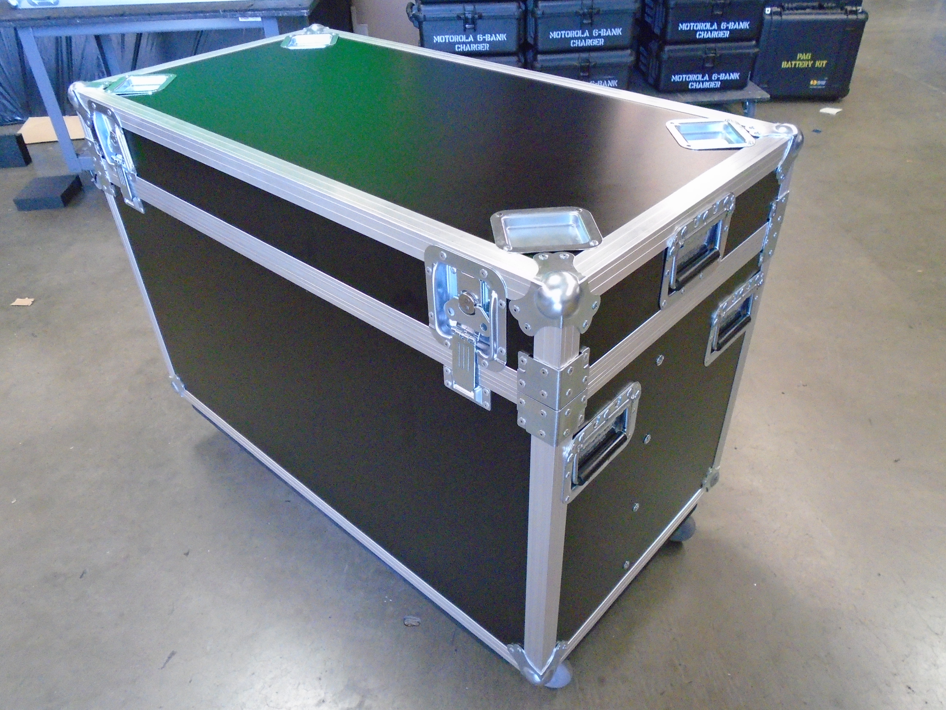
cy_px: 355
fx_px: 711
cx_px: 473
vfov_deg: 53.1
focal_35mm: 26
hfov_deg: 67.3
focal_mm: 4.6
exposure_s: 1/60
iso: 800
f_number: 3.2
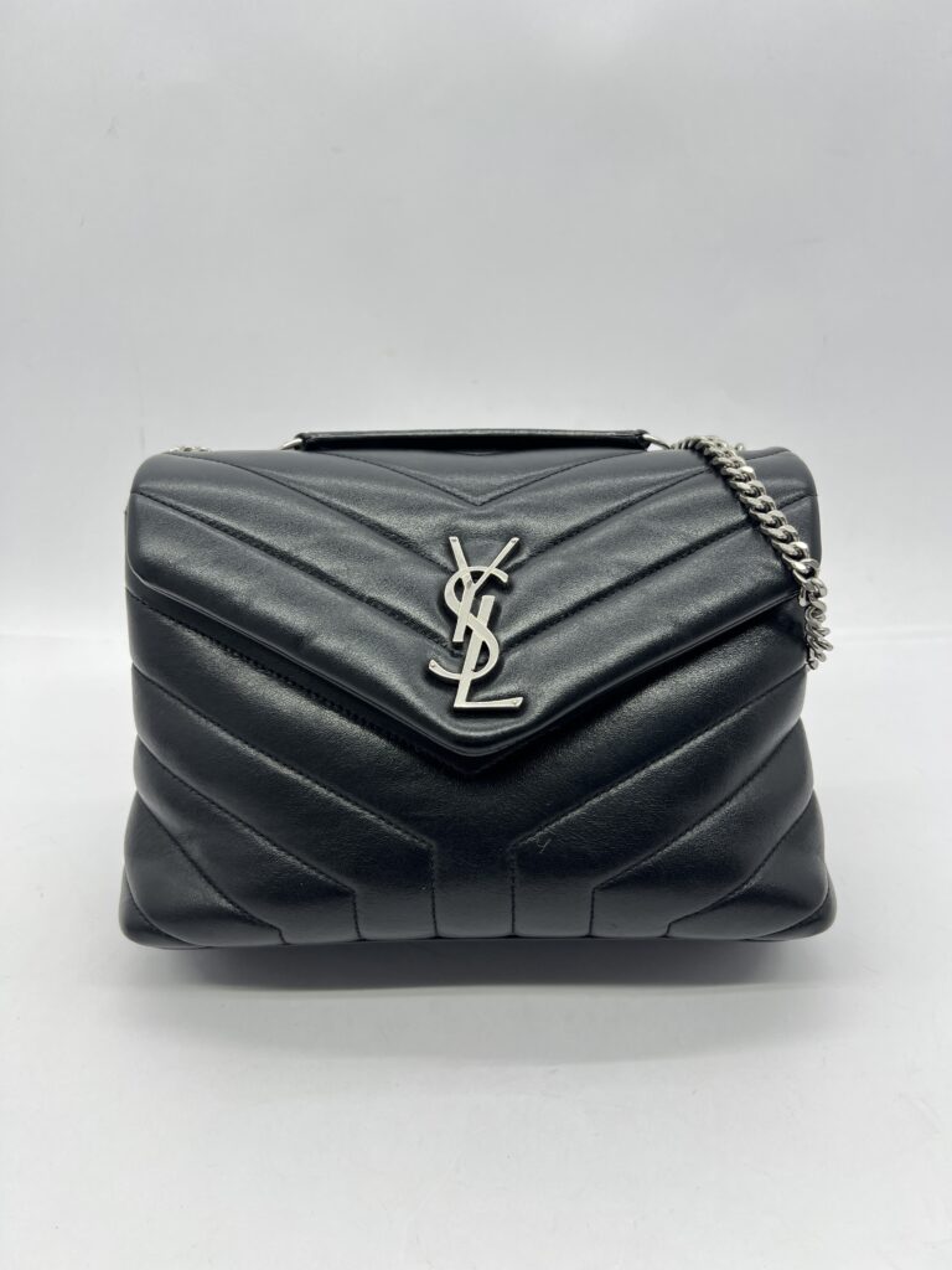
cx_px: 476
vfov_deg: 67.3
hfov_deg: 53.1
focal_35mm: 26
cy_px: 635
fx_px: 953
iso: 40
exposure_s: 1/163
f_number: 1.5
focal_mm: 5.7
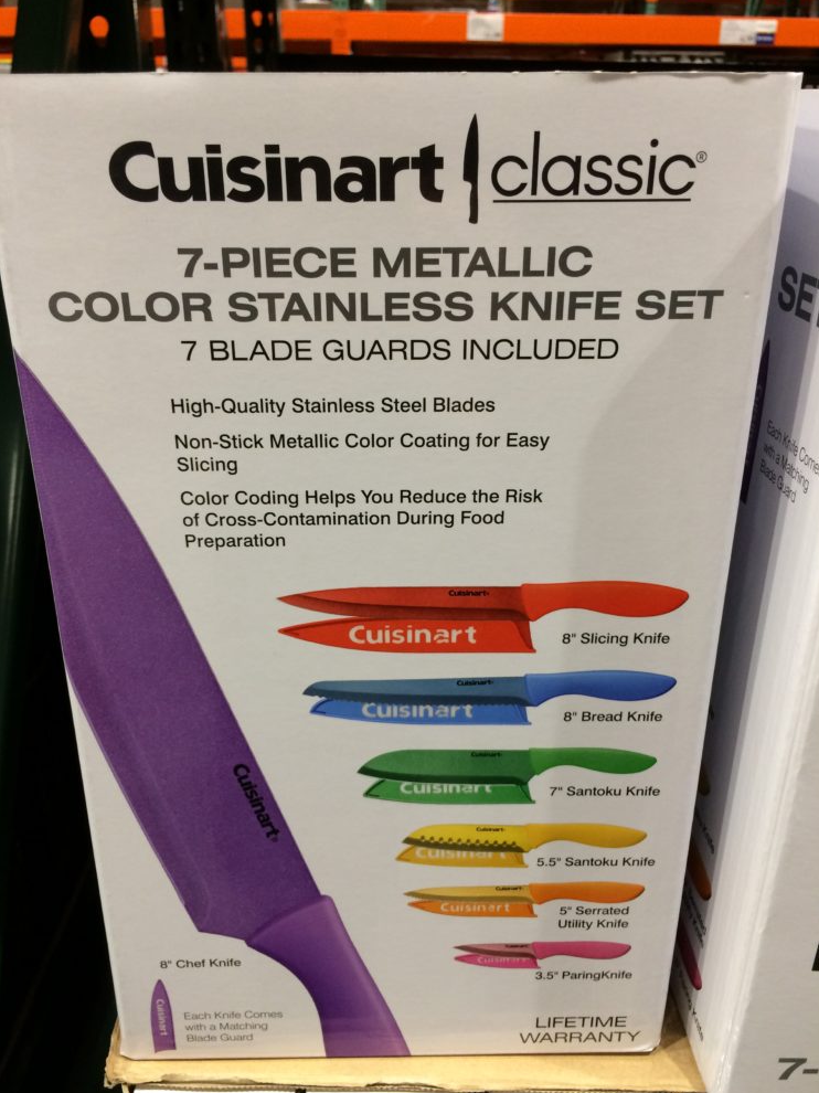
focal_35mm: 30
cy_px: 552
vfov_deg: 60.0
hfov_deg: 46.8
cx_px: 405
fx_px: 947
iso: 125
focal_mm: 4.15
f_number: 2.2
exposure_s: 1/30
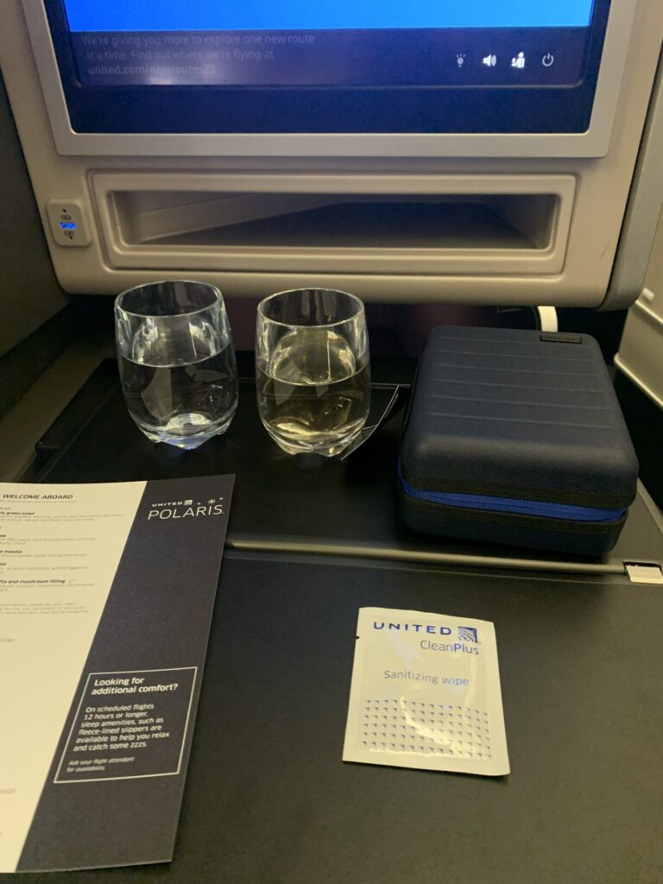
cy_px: 442
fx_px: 664
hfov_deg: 53.1
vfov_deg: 67.3
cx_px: 332
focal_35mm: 26
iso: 640
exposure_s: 1/30
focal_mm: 4.25
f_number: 1.8
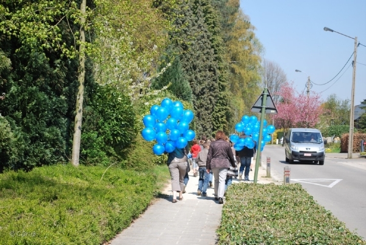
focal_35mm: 82
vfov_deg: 16.6
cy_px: 122
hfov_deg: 24.6
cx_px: 183
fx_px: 839
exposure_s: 1/160
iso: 100
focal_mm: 55
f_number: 6.3
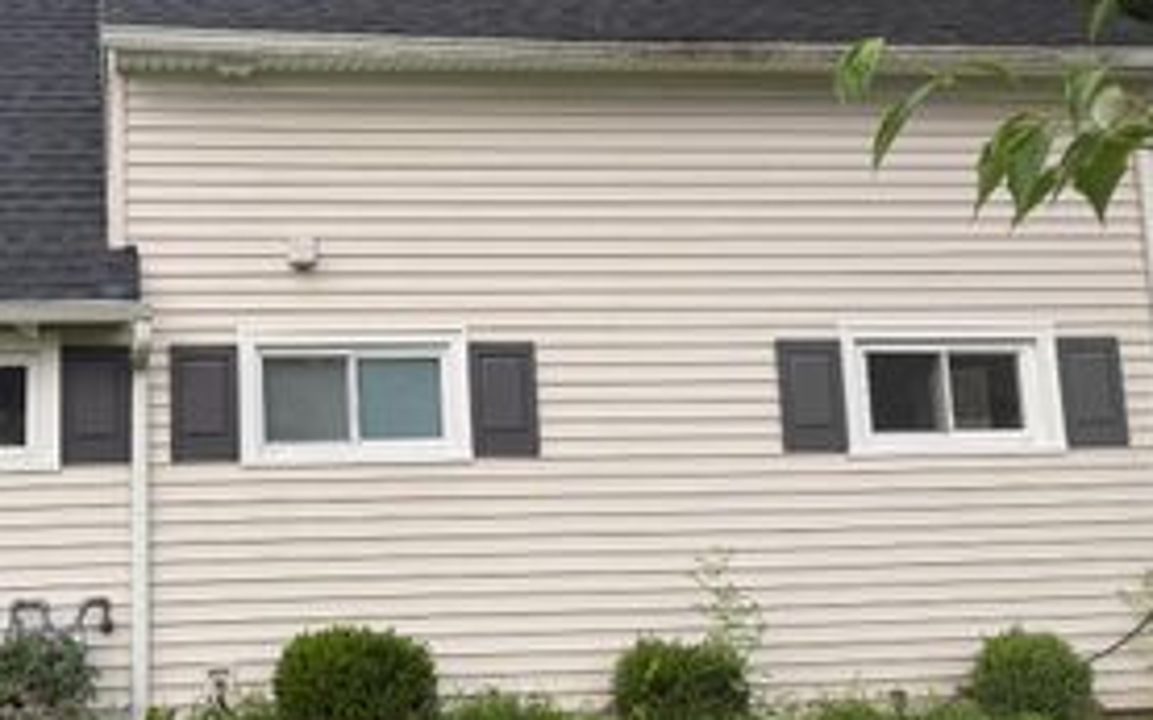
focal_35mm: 46
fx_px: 1445
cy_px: 218
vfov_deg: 27.7
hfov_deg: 41.7
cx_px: 237
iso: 100
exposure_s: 1/361
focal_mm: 6.76
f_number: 1.78
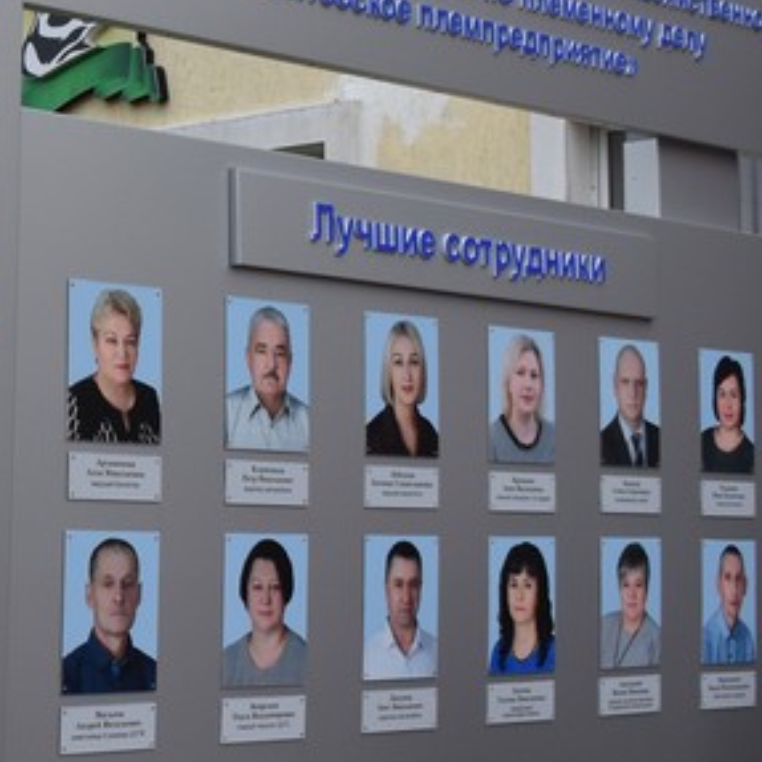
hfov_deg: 18.7
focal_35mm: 82
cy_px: 238
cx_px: -380
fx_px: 2042
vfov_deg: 21.0
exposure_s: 1/250
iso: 400
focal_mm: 18
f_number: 5
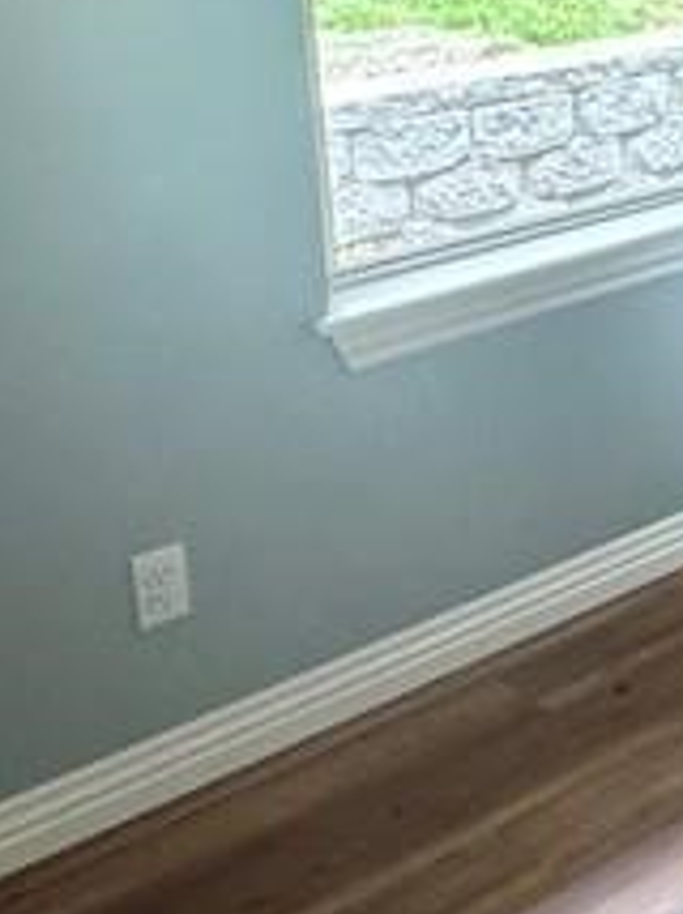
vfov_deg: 28.4
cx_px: 1221
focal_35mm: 67
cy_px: 175
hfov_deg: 17.7
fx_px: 1766
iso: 320
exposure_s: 1/60
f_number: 2.2
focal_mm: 2.22
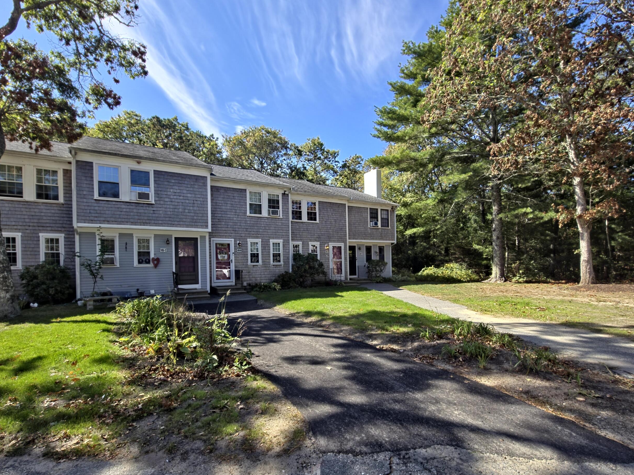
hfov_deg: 94.5
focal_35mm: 16
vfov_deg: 77.8
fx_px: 293
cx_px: 321
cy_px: 266
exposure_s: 1/947
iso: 50
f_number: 2.2
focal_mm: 2.2
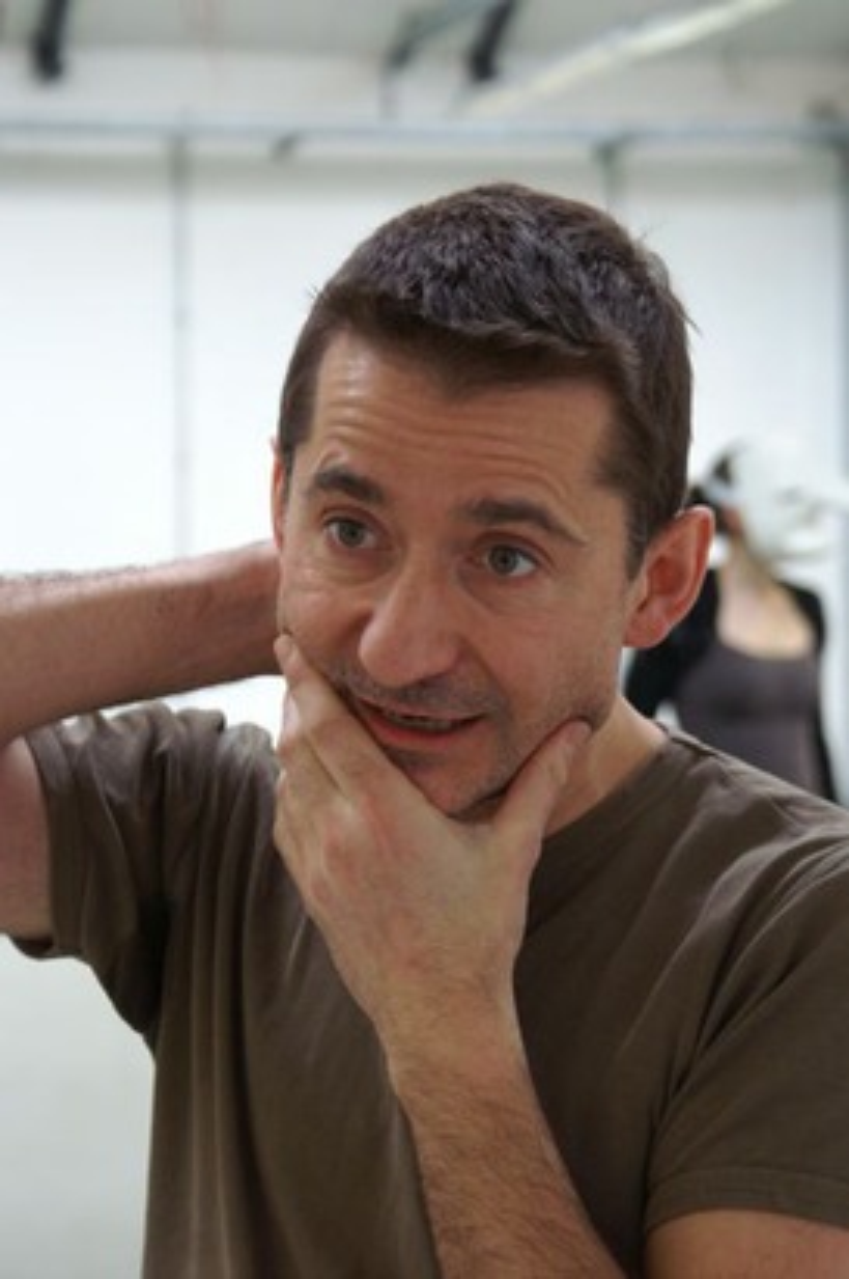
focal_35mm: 105
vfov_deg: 19.5
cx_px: 424
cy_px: 640
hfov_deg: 13.0
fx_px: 3724
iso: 800
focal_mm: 70
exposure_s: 1/80
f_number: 5.6
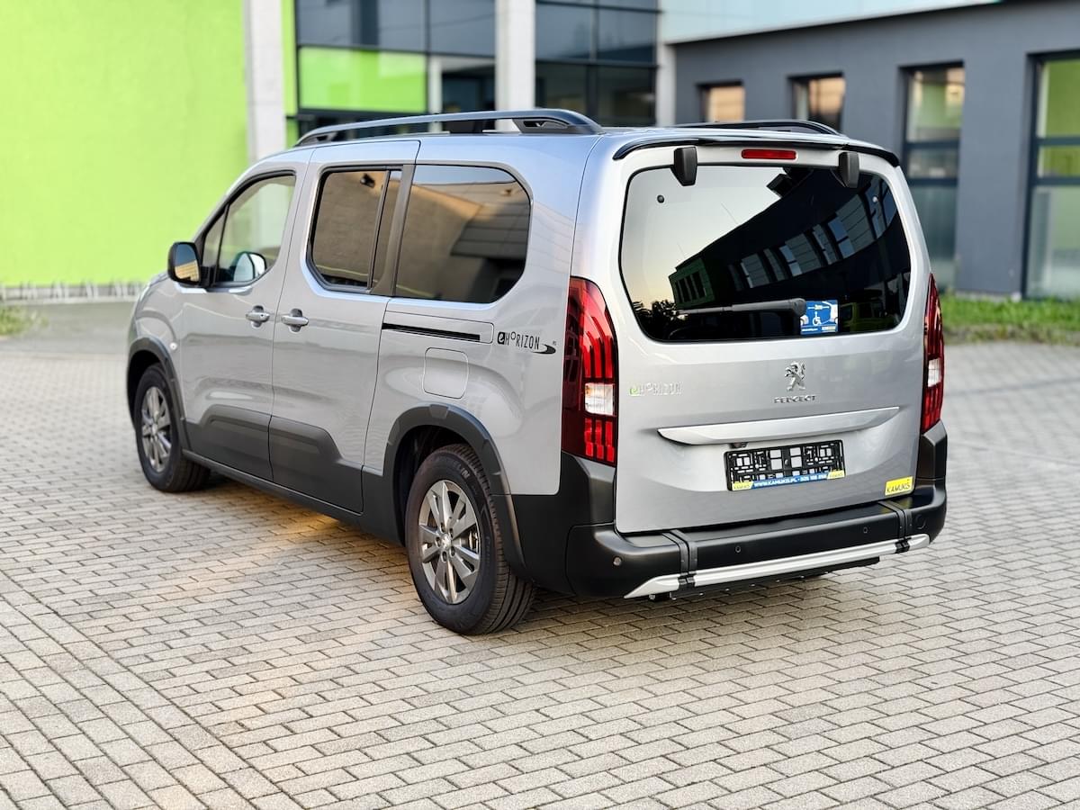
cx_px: 540
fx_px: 1498
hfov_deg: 39.7
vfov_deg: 30.3
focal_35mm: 48
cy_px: 405
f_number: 1.78
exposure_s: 1/288
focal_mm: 6.76
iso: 64
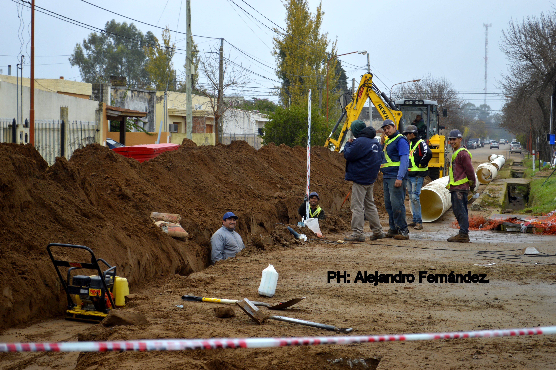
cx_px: 278
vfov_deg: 16.5
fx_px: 1273
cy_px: 185
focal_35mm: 82
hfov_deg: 24.6
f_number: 5.6
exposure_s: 1/125
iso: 160
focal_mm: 55
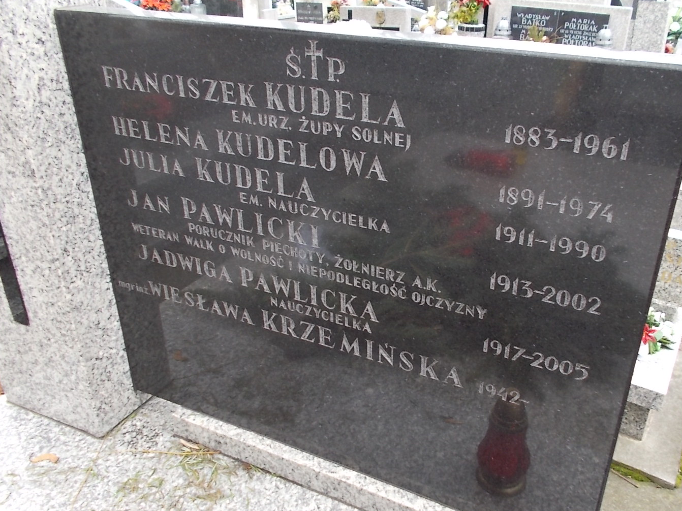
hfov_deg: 58.1
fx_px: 611
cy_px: 261
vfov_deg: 45.4
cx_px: 394
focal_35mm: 31
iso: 100
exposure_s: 1/25
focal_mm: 4.6
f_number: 3.2
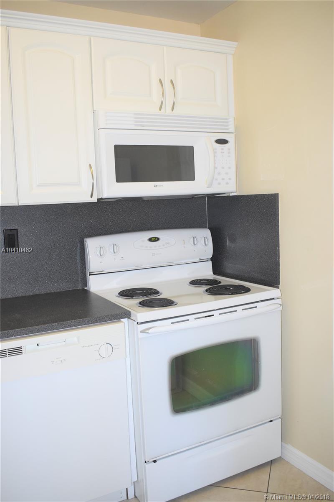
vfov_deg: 59.5
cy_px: 251
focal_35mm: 32
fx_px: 438
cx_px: 167
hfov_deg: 41.7
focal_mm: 21
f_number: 4.5
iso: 800
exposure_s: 1/80
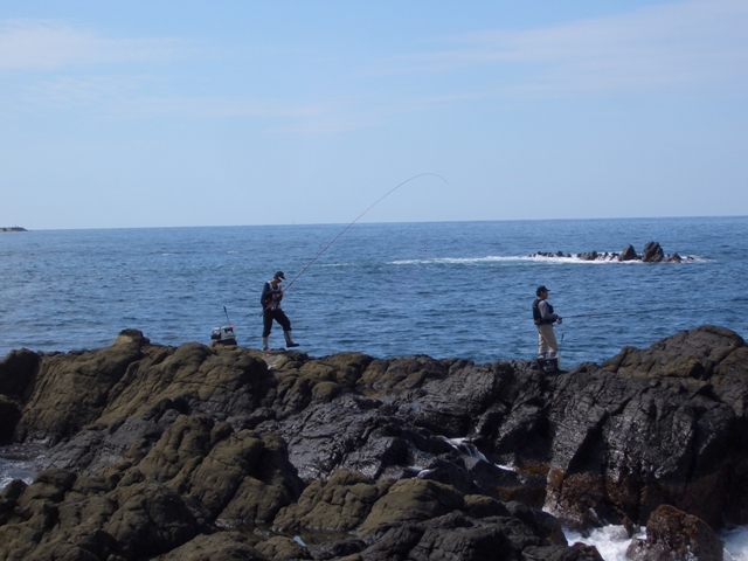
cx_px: 374
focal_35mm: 88
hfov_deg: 22.3
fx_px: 1902
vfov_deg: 16.8
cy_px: 280
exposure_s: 1/250
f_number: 7
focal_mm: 14.6
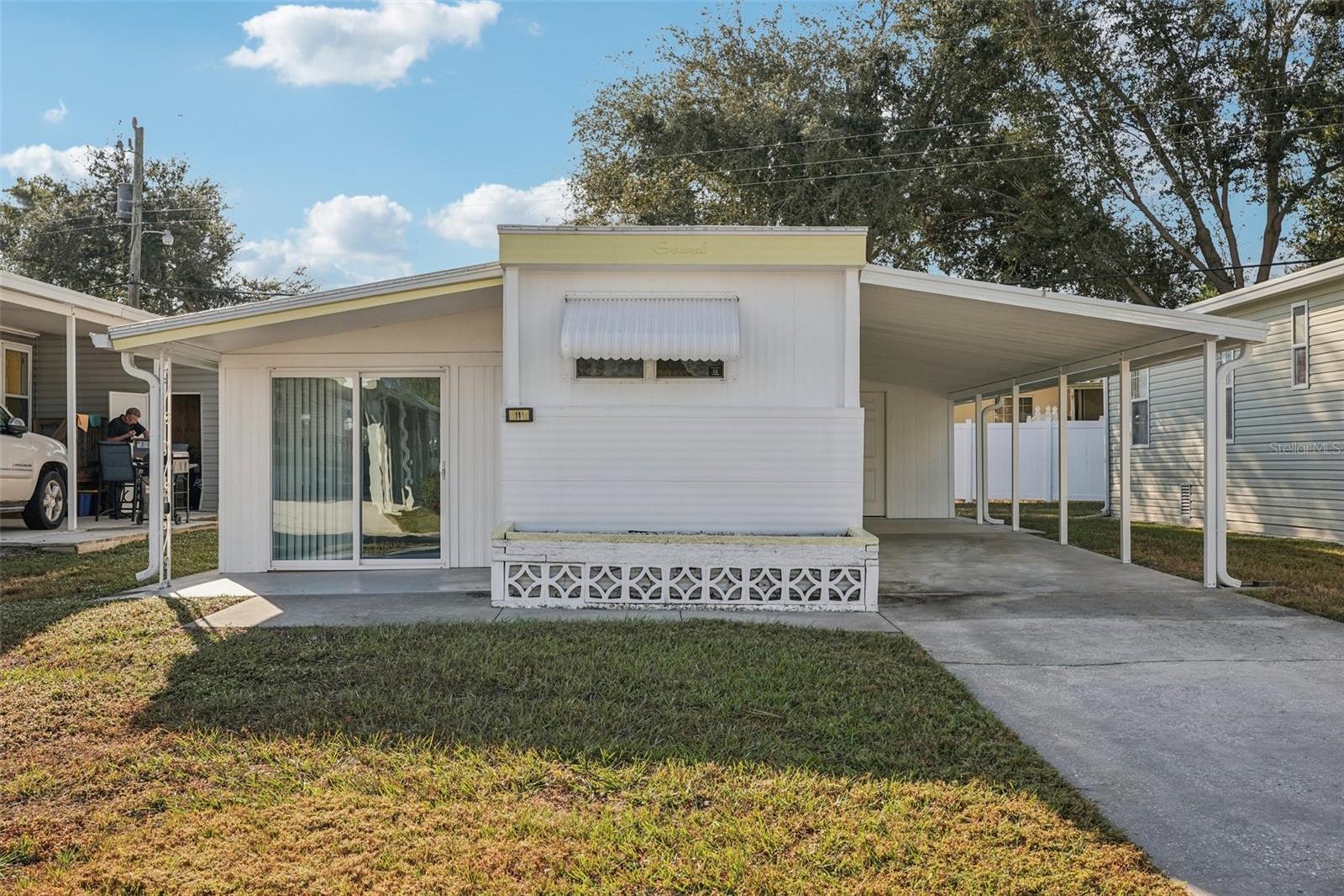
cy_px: 448
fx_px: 1250
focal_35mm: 34
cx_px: 672
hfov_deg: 56.5
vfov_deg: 39.4
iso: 400
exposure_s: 1/640
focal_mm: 33.5
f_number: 8
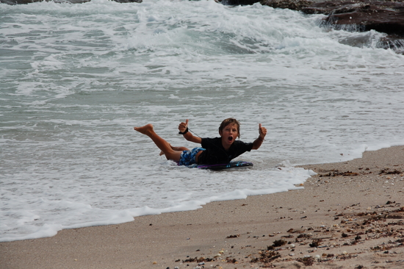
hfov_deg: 11.8
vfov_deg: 7.9
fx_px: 1951
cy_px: 134
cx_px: 202
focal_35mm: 174
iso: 200
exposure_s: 1/1000
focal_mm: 116
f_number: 8
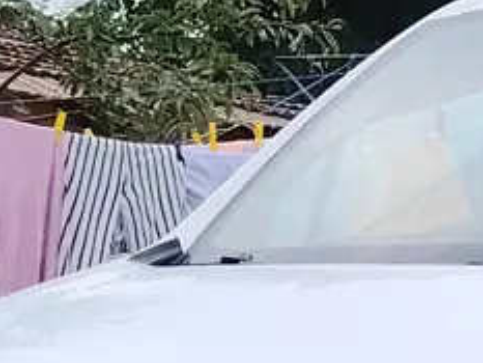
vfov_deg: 7.1
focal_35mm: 206
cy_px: 577
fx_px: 2876
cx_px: 649
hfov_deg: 9.4
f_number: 1.75
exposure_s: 1/735
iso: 100
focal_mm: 5.25
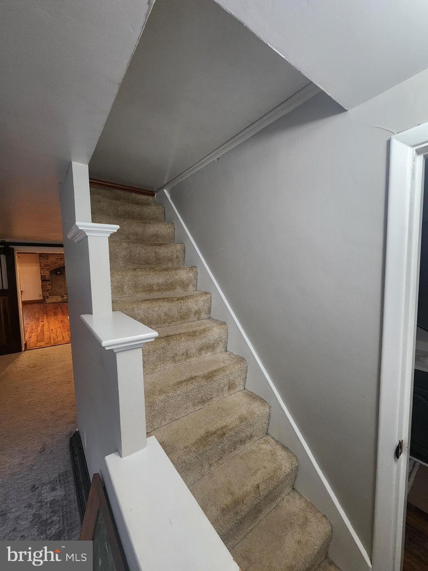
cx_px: 214
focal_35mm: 13
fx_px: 214
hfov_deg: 89.9
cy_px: 286
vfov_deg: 106.2
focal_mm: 2.2
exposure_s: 1/30
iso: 500
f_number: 2.2
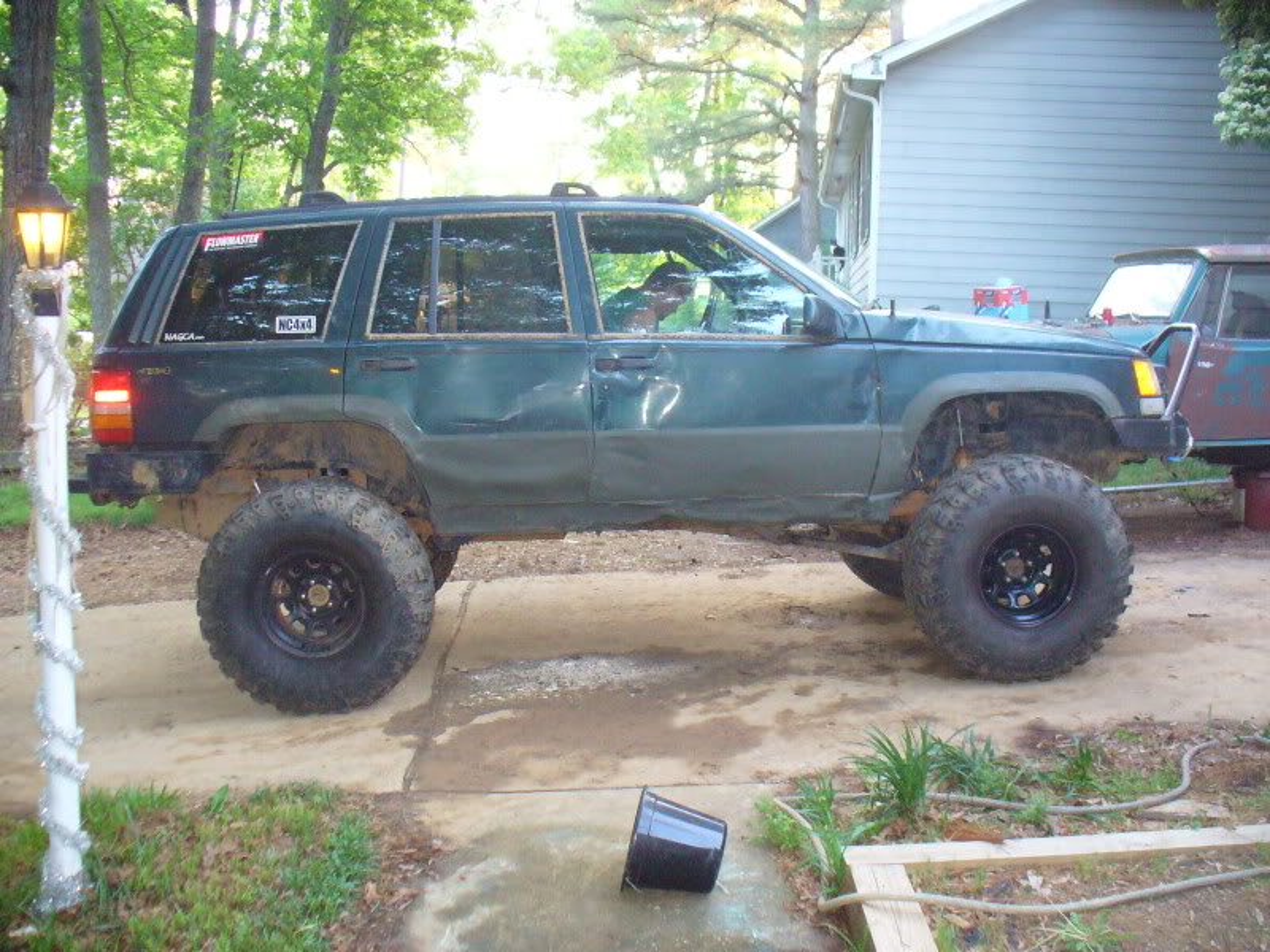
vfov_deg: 38.7
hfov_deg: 50.1
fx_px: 1357
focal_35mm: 37
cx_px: 635
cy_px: 476
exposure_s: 1/60
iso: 400
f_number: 2.8
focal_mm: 6.1
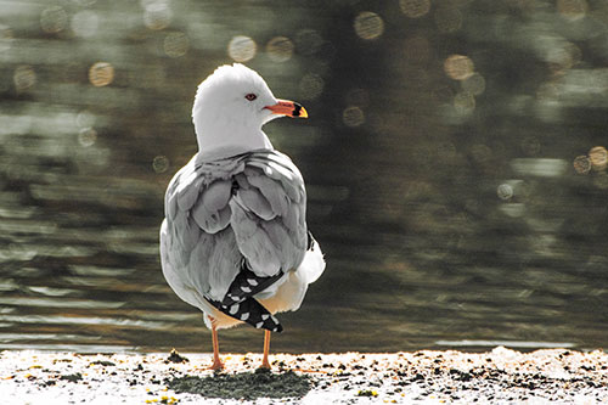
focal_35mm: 1200
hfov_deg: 1.7
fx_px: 20259
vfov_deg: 1.1
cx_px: 304
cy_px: 202
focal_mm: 1200
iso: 1250
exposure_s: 1/2500
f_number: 13
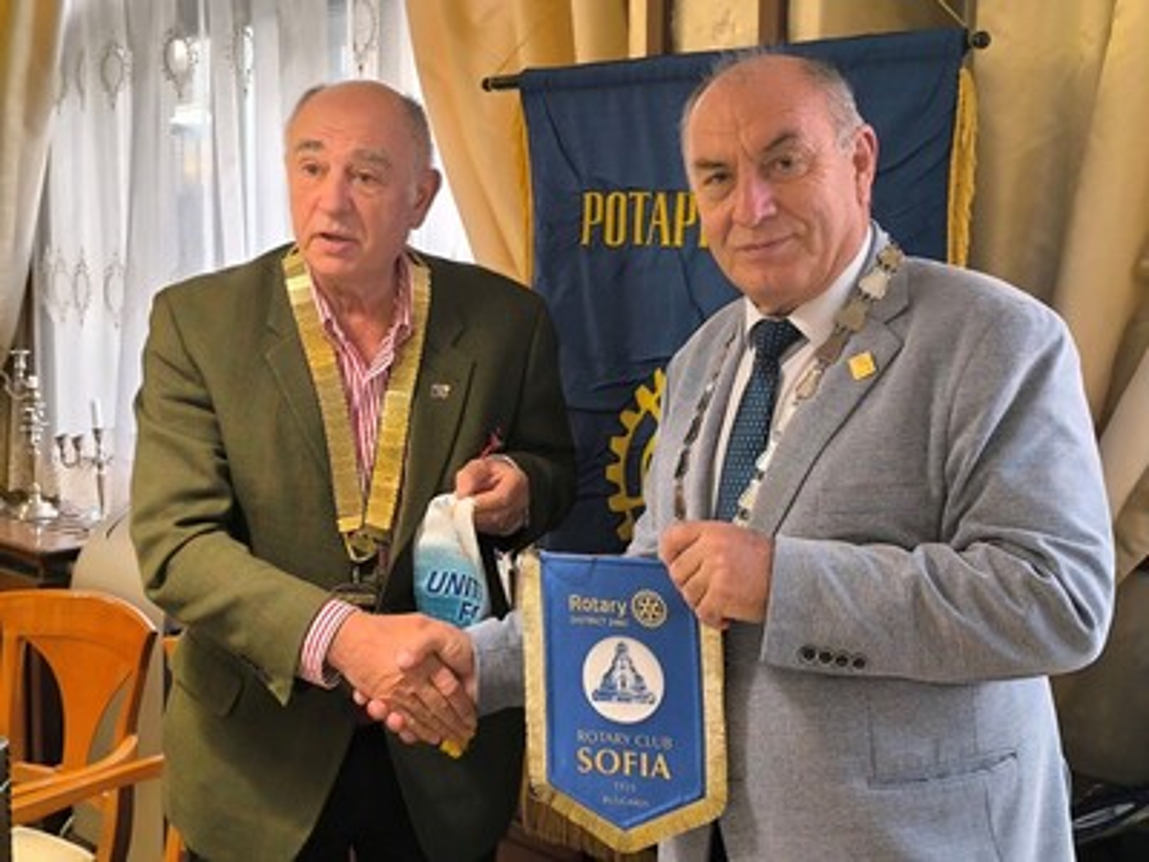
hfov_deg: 41.2
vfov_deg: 31.5
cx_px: 574
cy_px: 431
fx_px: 1527
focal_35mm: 46
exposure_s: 1/50
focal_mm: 6.14
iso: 1000
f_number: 1.65
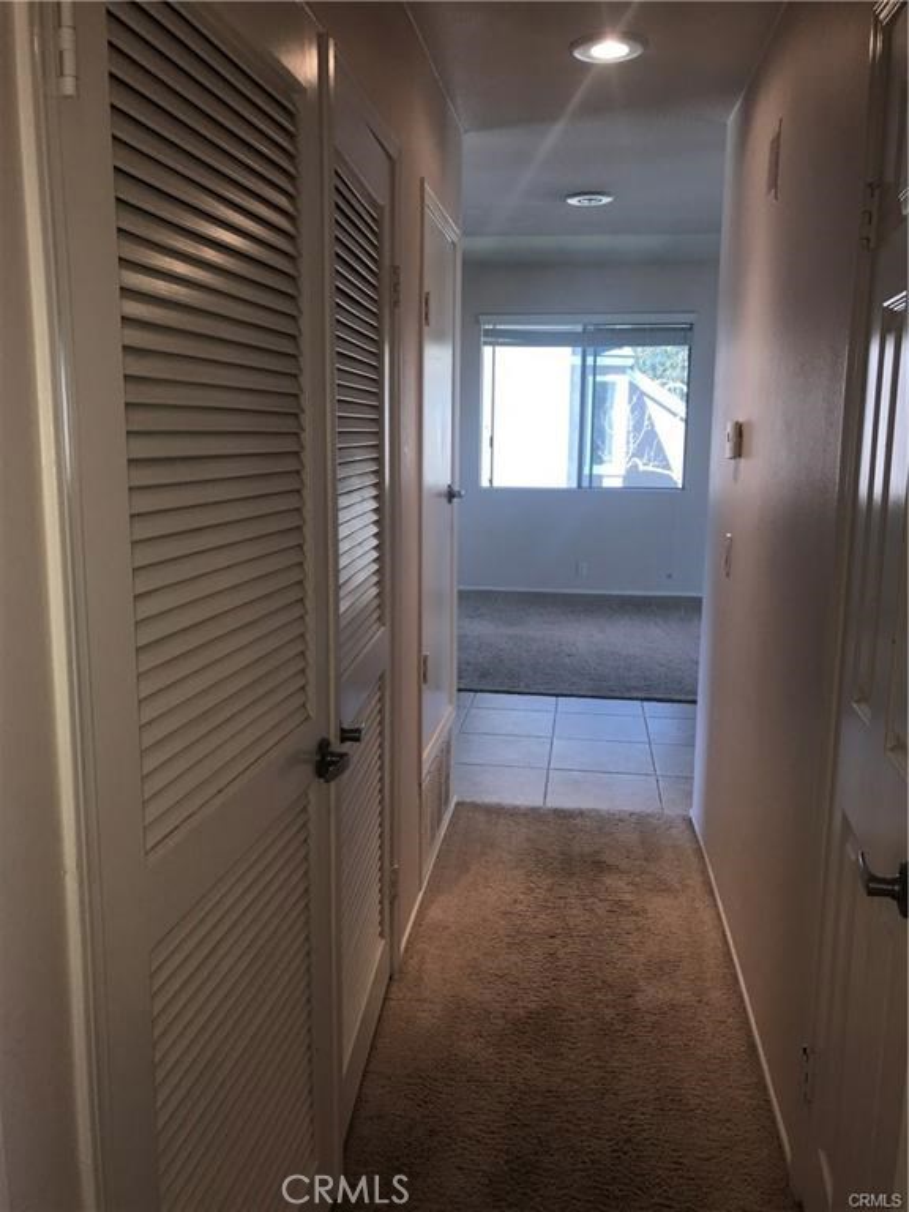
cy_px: 606
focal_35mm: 28
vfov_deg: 63.4
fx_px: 980
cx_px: 454
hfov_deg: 49.7
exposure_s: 1/87
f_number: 1.8
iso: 20
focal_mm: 3.99
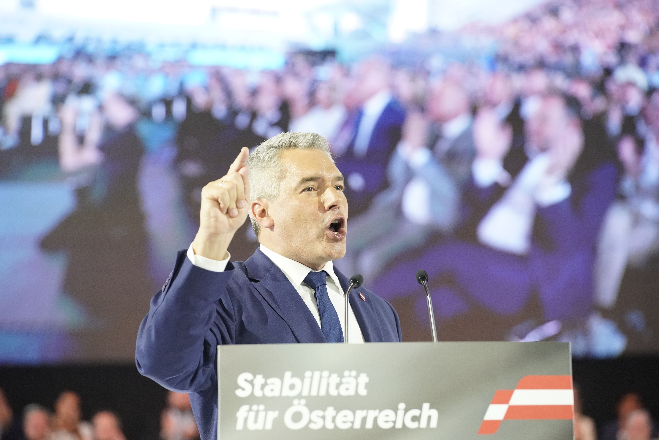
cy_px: 220
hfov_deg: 13.9
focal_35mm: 148
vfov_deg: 9.3
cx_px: 330
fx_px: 2709
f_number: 4
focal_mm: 148
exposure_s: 1/400
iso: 6400
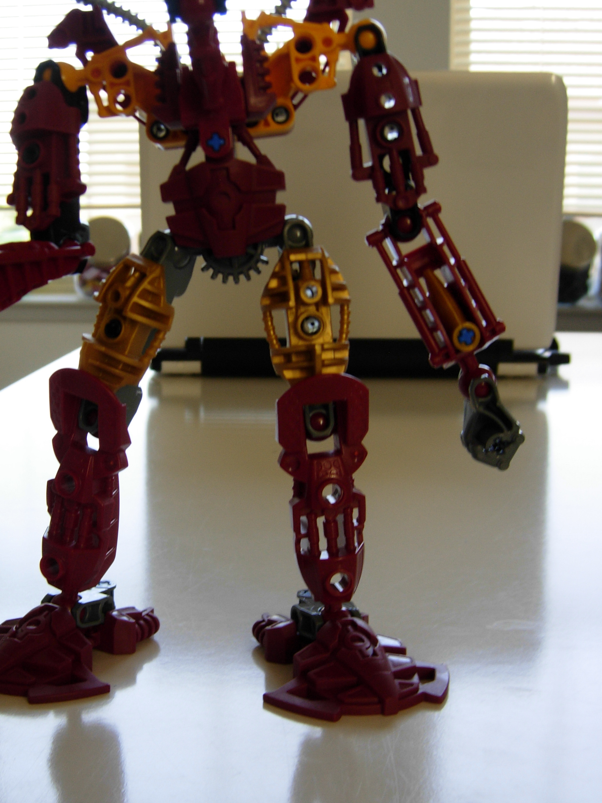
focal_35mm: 50
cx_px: 190
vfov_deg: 38.0
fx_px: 1159
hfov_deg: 28.9
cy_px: 317
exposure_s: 1/20.1
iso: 50
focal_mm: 7.5
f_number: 3
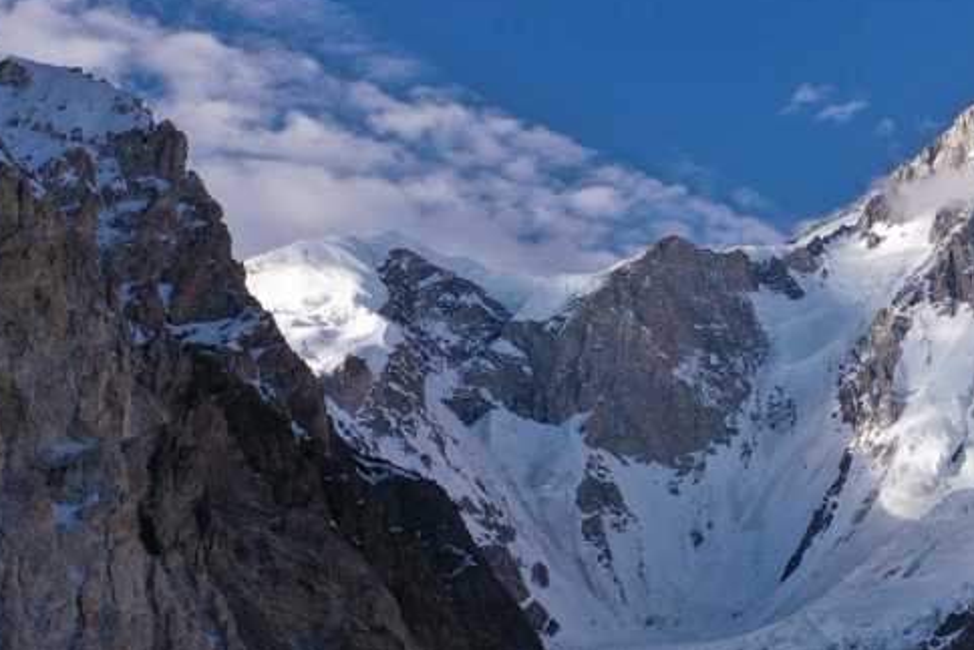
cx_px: 1032
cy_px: 554
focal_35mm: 74
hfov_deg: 25.6
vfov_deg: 18.2
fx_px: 2003
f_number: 4.5
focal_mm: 10.26
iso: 100
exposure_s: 1/120
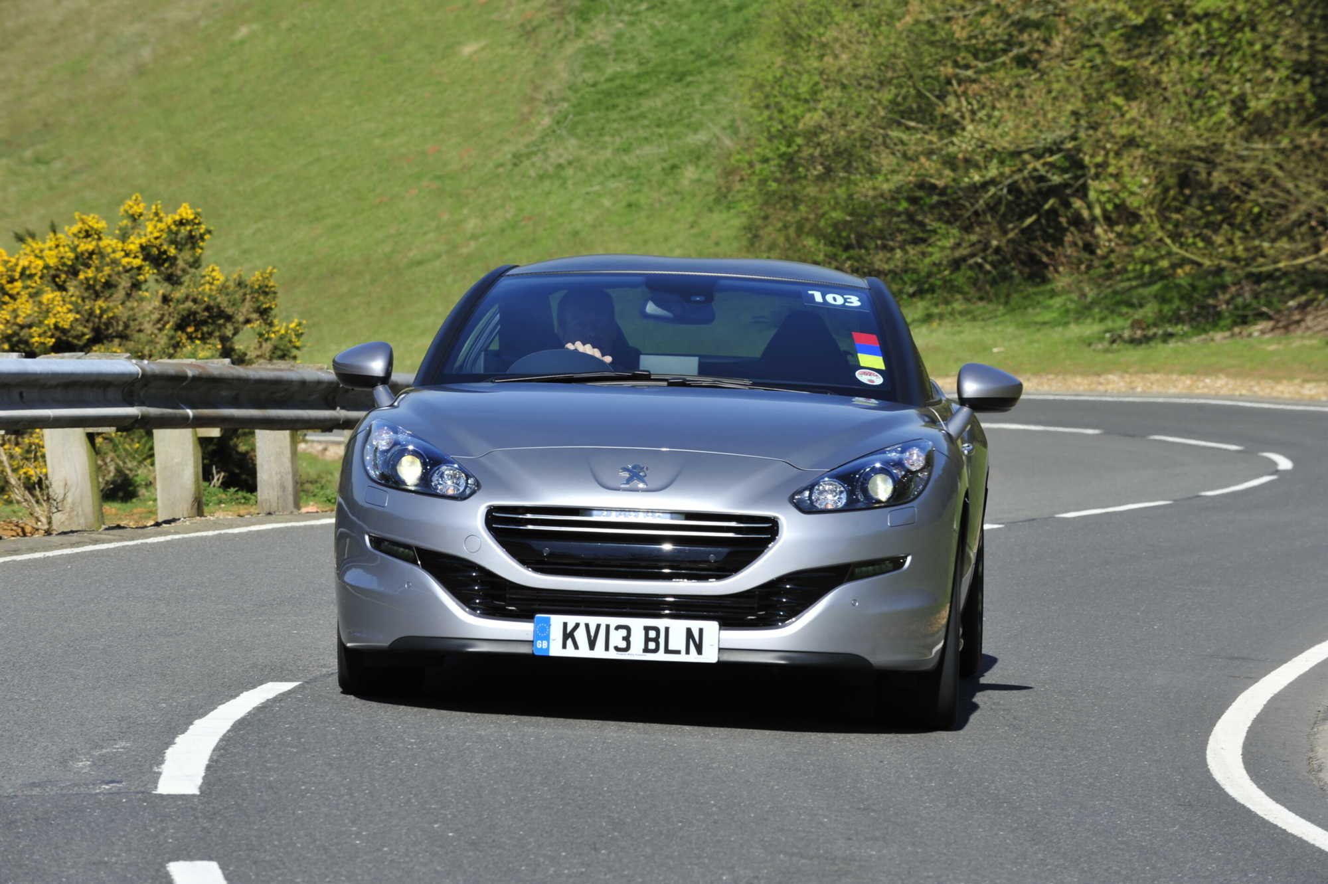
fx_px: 7373
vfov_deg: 6.9
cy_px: 442
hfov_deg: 10.3
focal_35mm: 200
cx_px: 664
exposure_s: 1/250
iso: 200
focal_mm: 200
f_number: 11
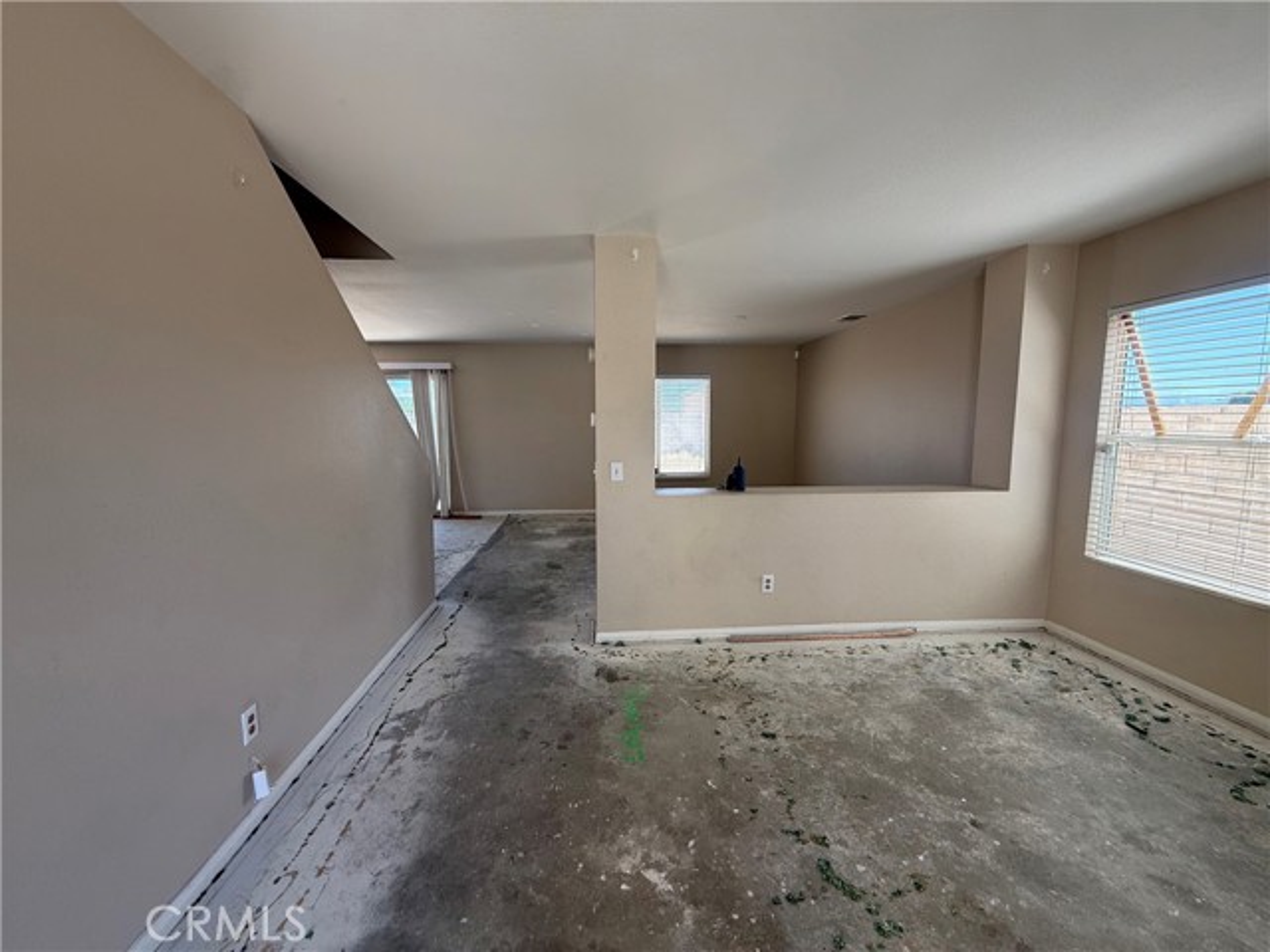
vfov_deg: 85.7
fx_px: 514
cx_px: 635
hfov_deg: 102.1
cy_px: 476
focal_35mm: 14
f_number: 2.2
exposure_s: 1/180
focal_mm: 2.22
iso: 64
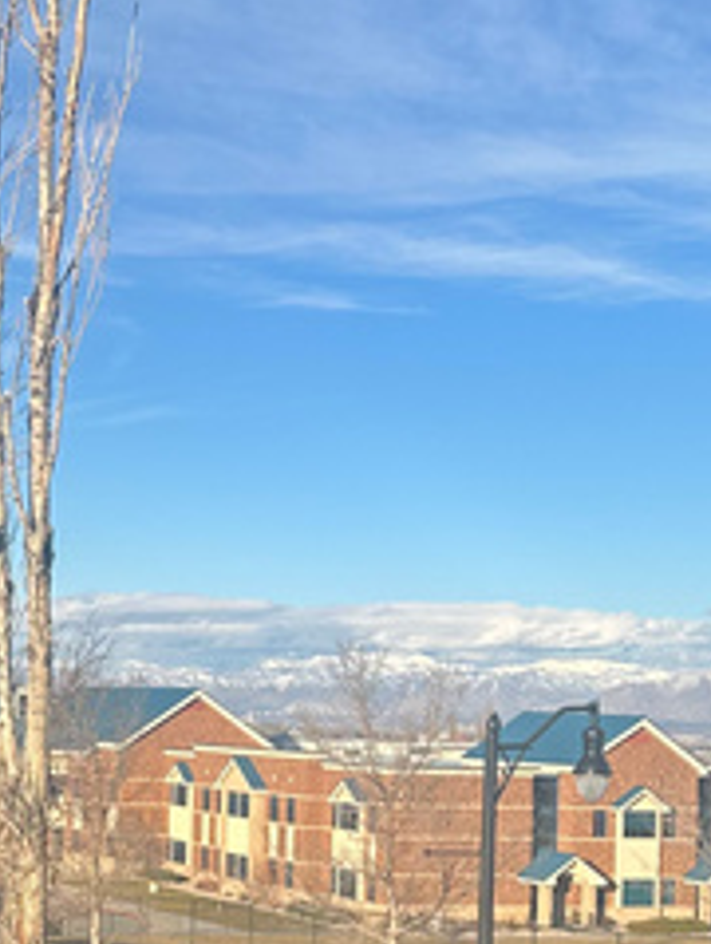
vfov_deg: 25.1
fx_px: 2103
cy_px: 683
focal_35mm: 77
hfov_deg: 18.6
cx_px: -43
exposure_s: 1/3861
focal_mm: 6.86
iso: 80
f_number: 1.78
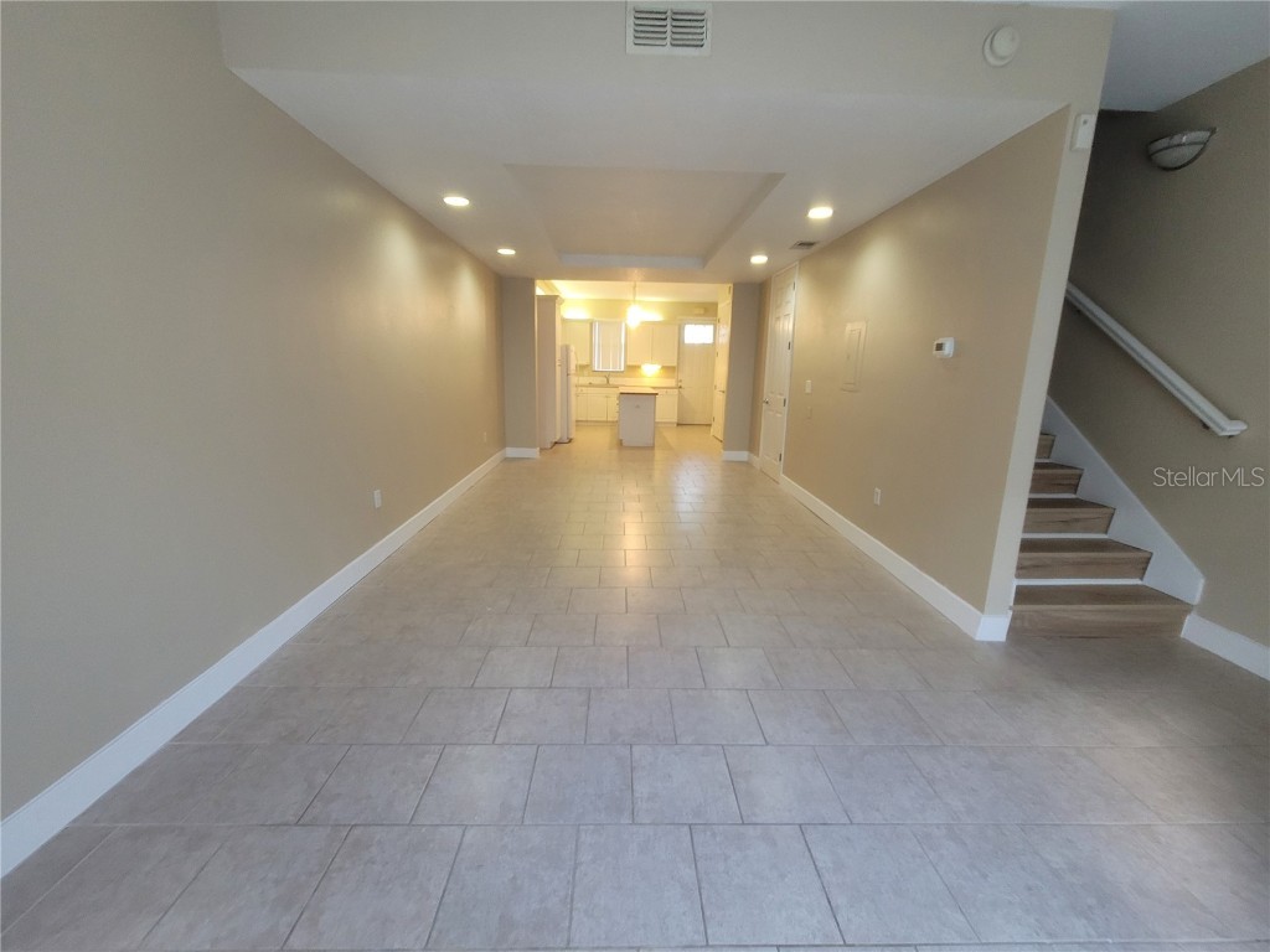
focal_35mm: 13
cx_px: 635
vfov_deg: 89.9
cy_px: 476
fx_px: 477
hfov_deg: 106.2
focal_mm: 2.2
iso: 320
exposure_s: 1/60
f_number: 2.2
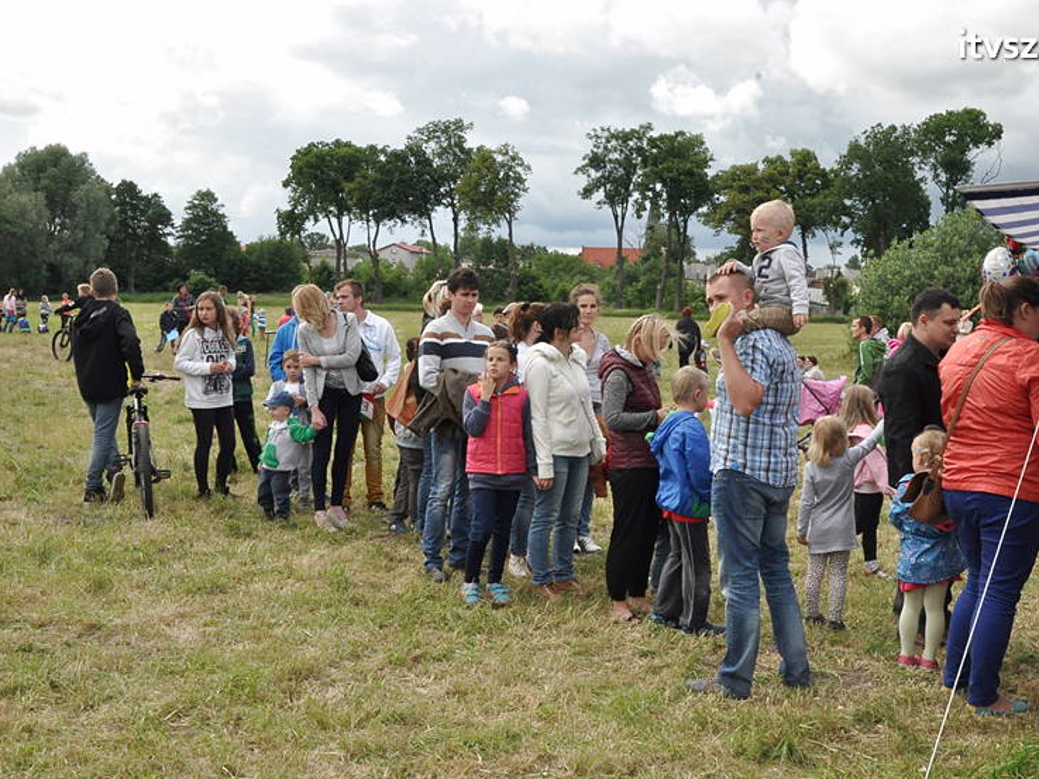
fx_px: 1247
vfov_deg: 34.7
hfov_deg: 45.1
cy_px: 395
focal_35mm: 42
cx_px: 591
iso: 1250
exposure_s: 1/160
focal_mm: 25
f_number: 22
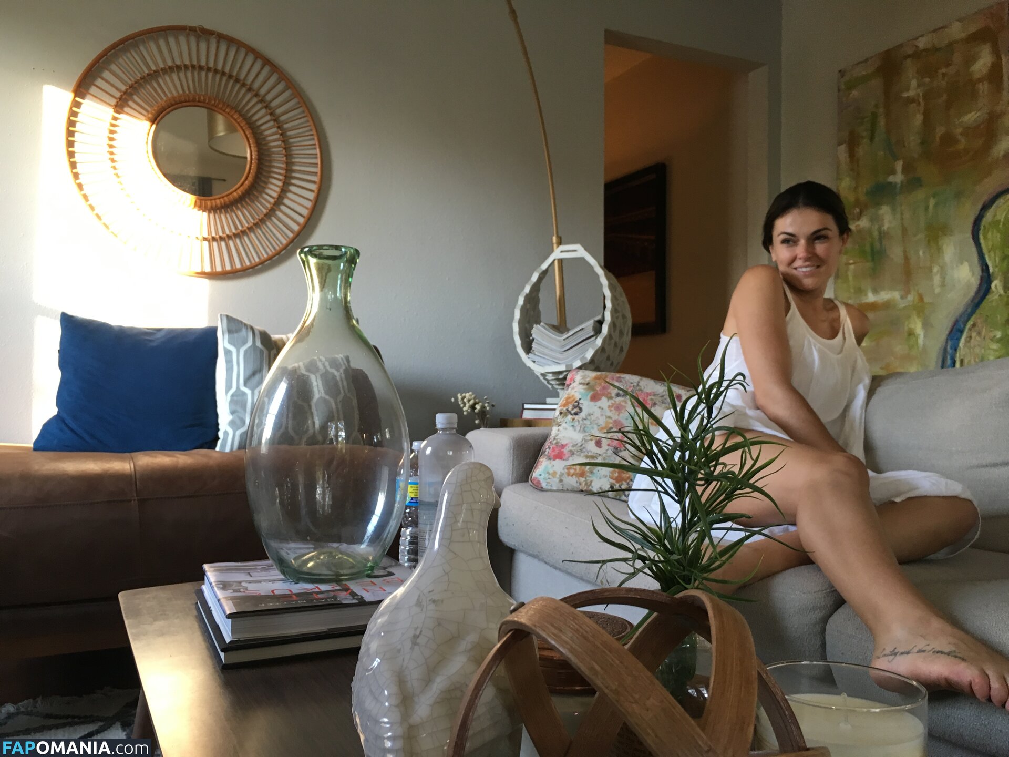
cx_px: 504
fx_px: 845
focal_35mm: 29
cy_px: 378
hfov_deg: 61.7
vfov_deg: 48.2
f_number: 2.2
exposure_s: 1/30
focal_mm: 4.15
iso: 80
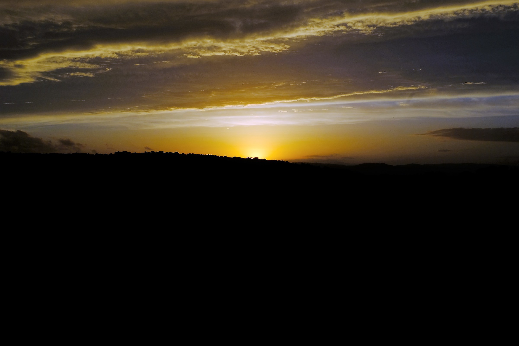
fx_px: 461
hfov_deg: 58.7
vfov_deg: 41.1
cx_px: 260
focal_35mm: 32
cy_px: 173
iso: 200
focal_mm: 21.6
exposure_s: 1/125
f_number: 22
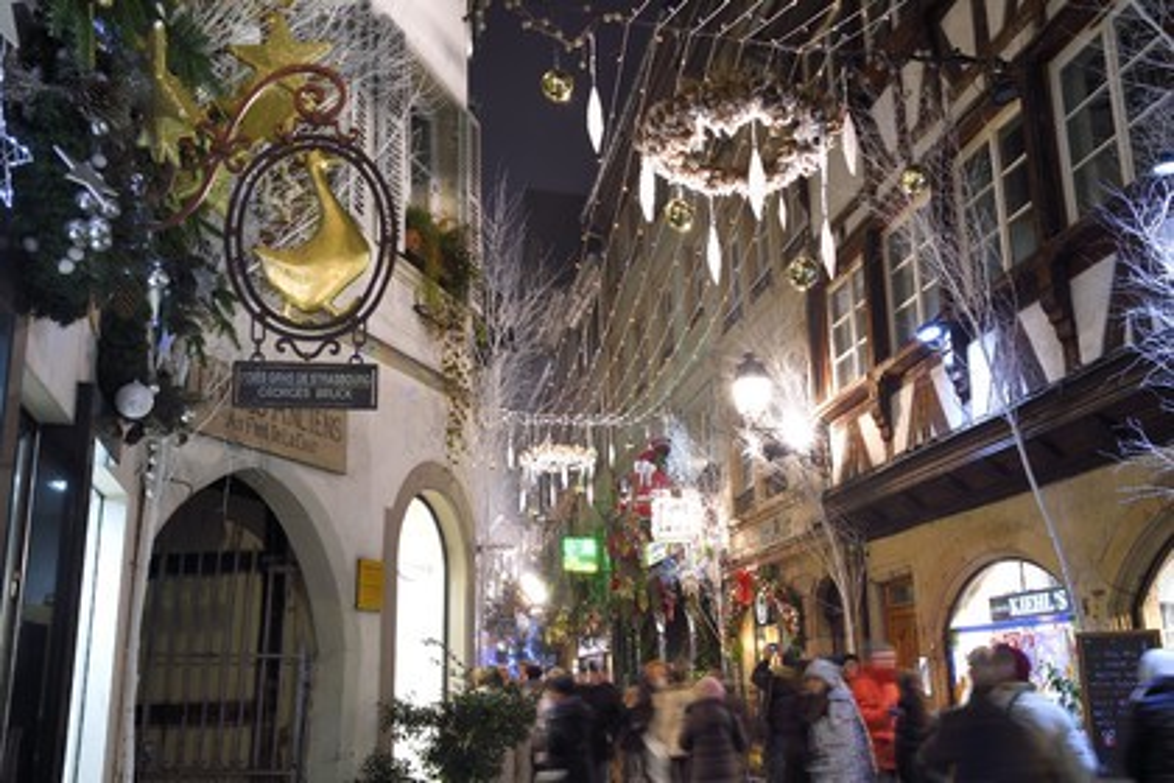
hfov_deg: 54.4
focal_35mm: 35
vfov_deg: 37.9
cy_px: 392
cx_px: 587
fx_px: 1141
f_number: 14
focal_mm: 35
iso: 400
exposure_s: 1/2
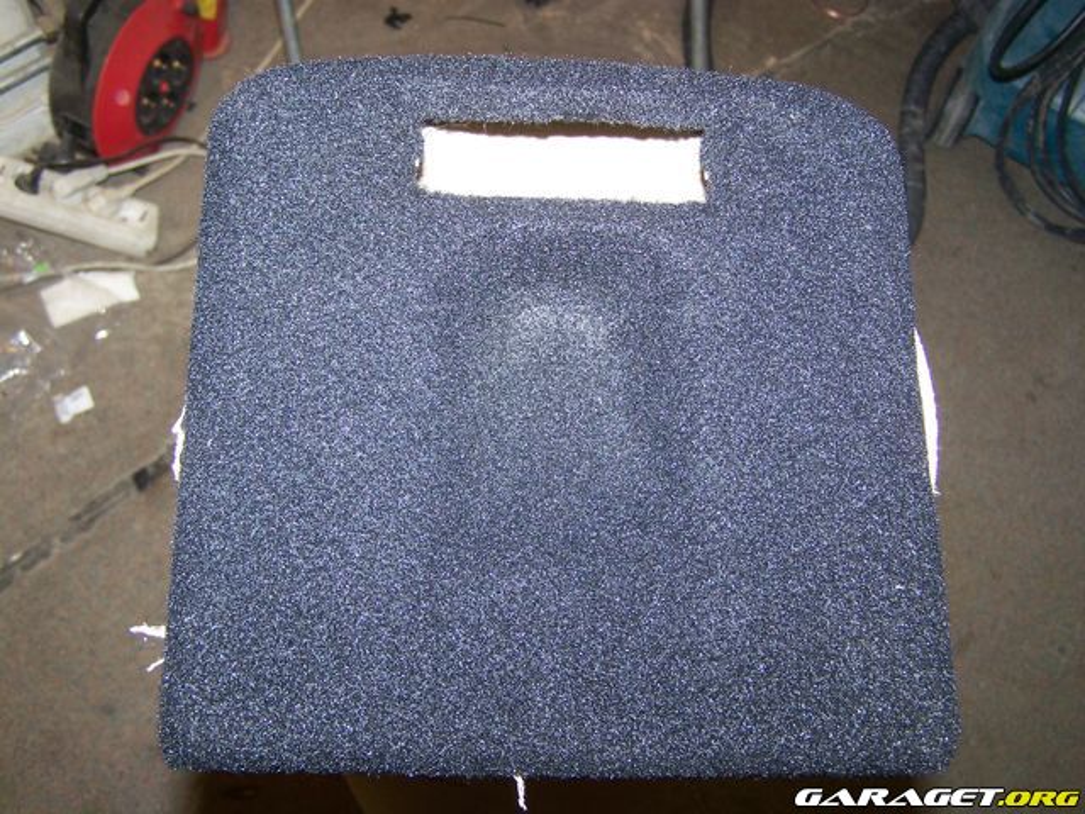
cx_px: 542
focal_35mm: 38
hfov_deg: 49.0
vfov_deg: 37.7
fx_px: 1191
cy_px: 407
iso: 80
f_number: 2.8
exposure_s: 1/60
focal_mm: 6.3
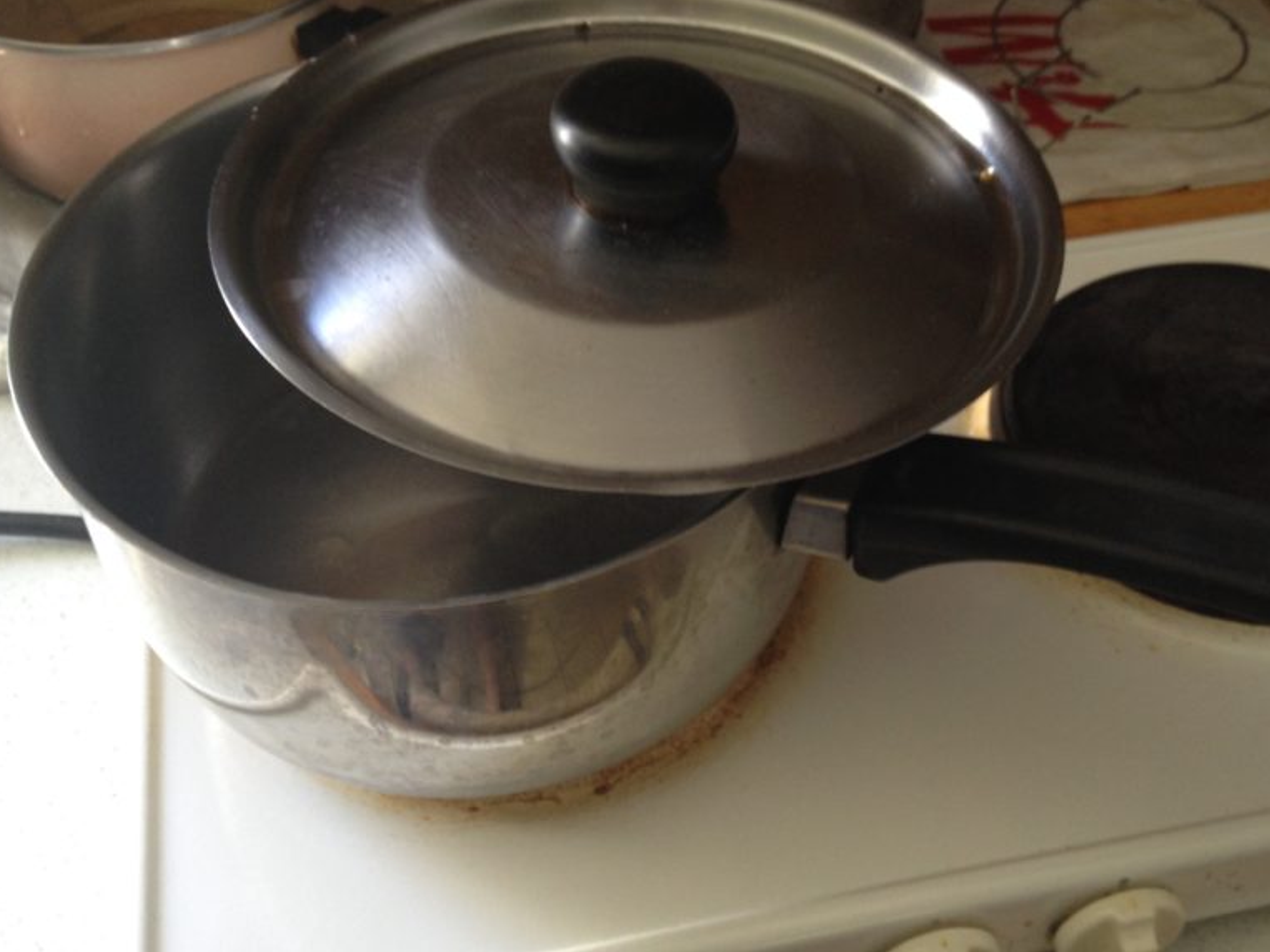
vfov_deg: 30.8
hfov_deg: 40.3
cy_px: 528
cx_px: 726
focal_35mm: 47
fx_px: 1724
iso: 64
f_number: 2.4
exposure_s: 1/20
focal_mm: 4.28
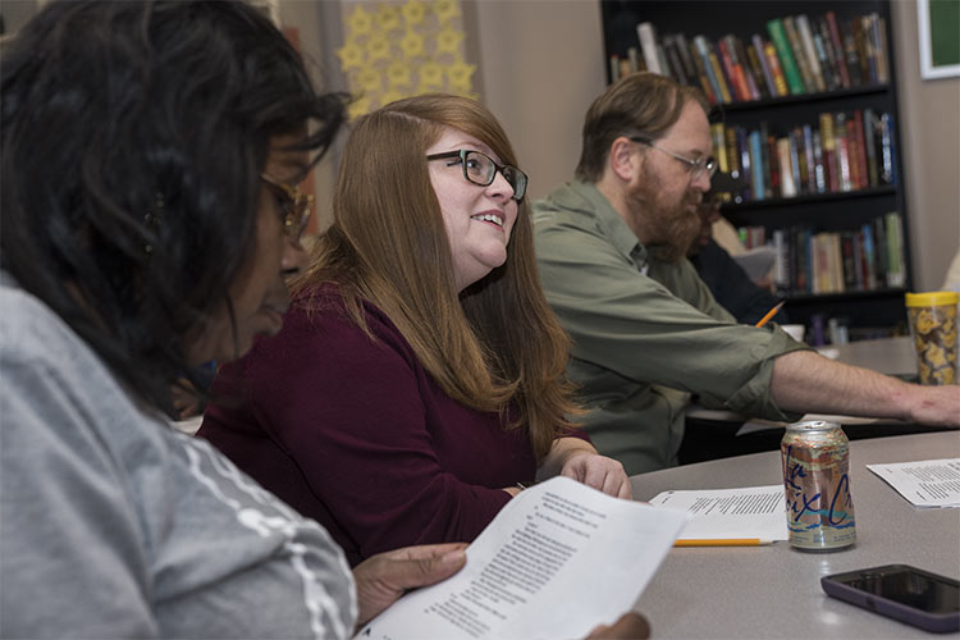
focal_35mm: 48
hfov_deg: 41.1
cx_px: 480
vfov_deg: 28.1
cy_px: 320
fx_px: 1280
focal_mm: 48
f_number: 4.5
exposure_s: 1/250
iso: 800
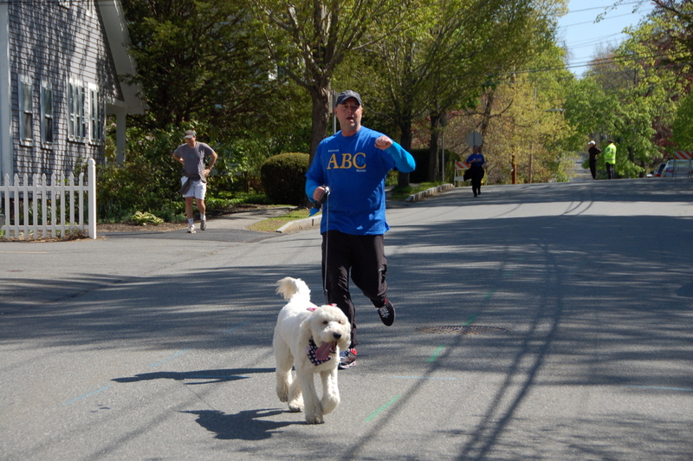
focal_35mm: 105
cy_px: 230
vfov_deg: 13.0
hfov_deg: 19.5
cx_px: 346
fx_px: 2020
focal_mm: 70
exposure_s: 1/500
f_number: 5.6
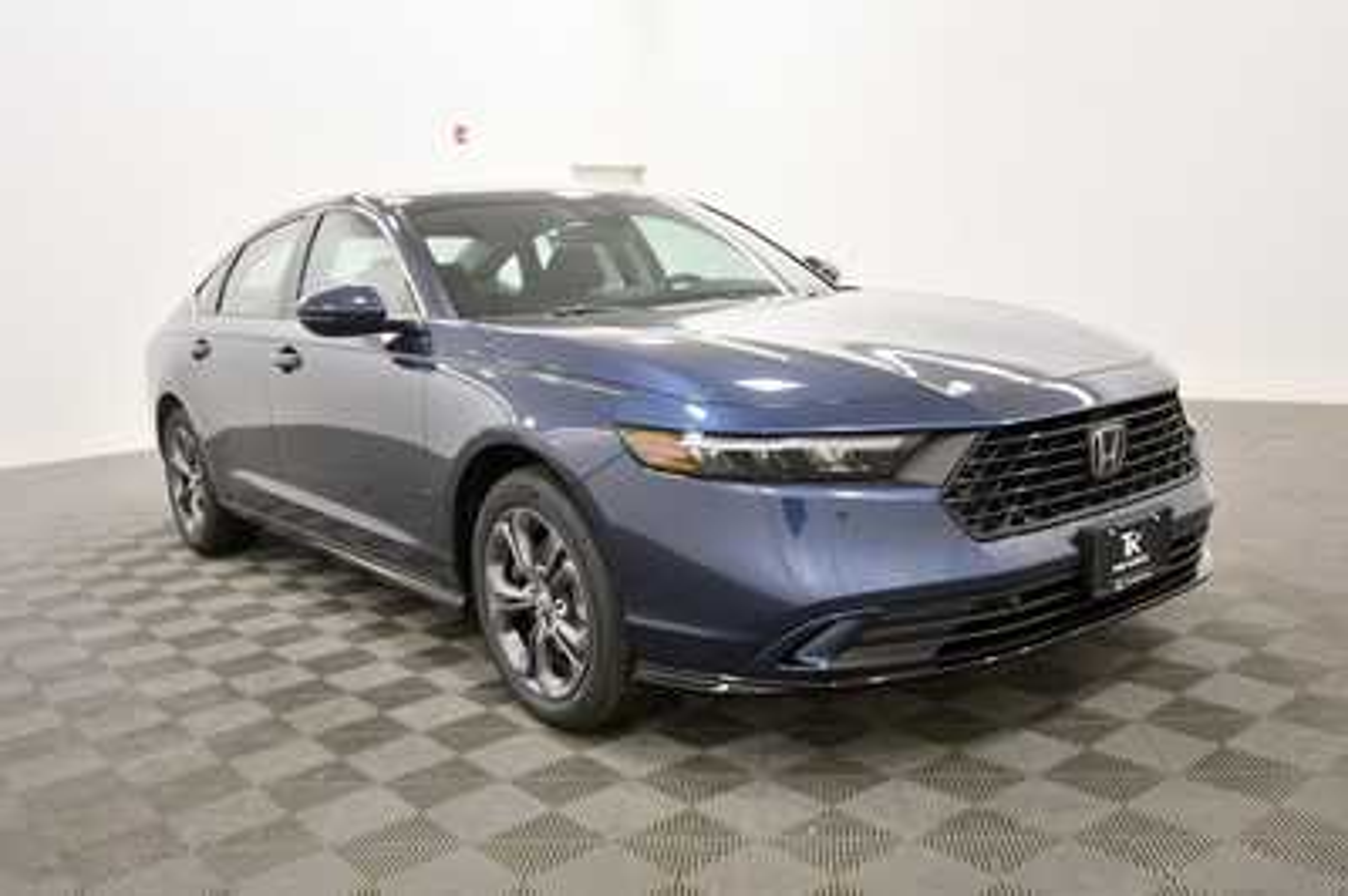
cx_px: 674
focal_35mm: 27
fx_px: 1010
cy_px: 448
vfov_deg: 47.9
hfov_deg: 67.4
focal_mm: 18
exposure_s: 1/125
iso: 1250
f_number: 5.3
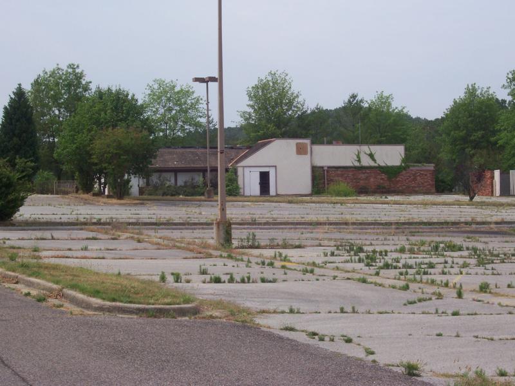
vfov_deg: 18.0
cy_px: 193
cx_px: 258
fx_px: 1220
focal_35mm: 82
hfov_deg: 23.8
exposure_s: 1/236
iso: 80
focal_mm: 13.5
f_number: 7.6
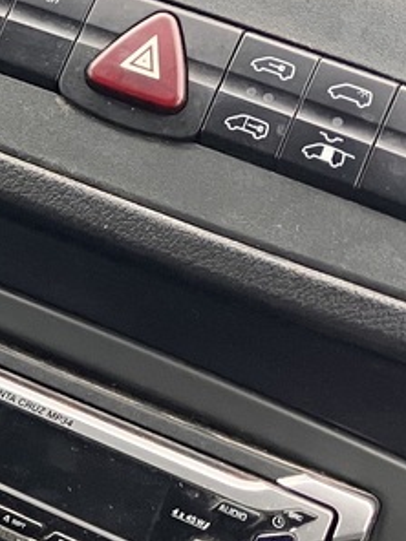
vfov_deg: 14.4
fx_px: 2127
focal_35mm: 136
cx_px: -470
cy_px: 68
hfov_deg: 9.9
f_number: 1.8
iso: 80
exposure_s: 1/63
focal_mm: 3.99
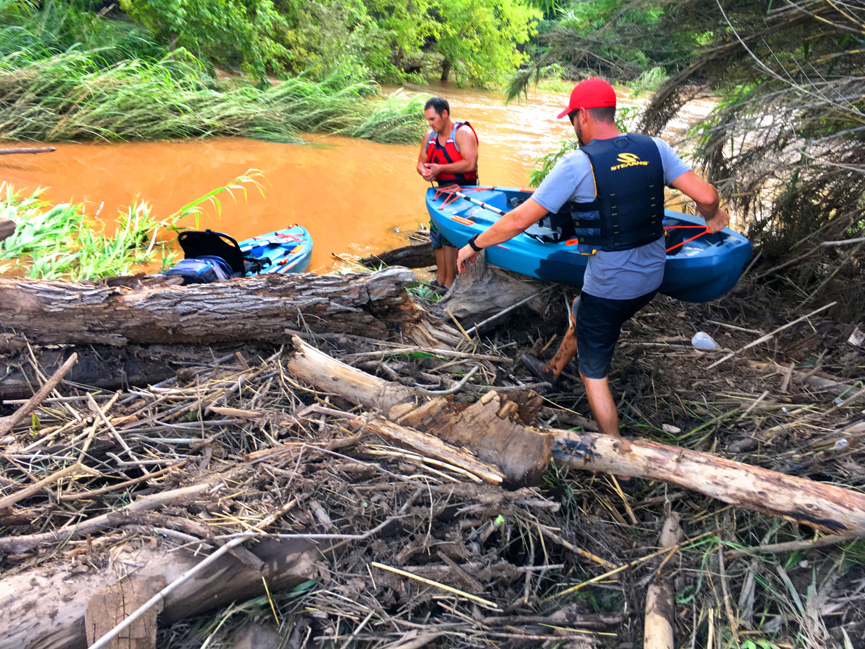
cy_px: 324
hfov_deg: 61.7
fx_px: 725
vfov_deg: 48.2
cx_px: 432
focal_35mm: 29
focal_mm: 4.15
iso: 40
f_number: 2.2
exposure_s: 1/120
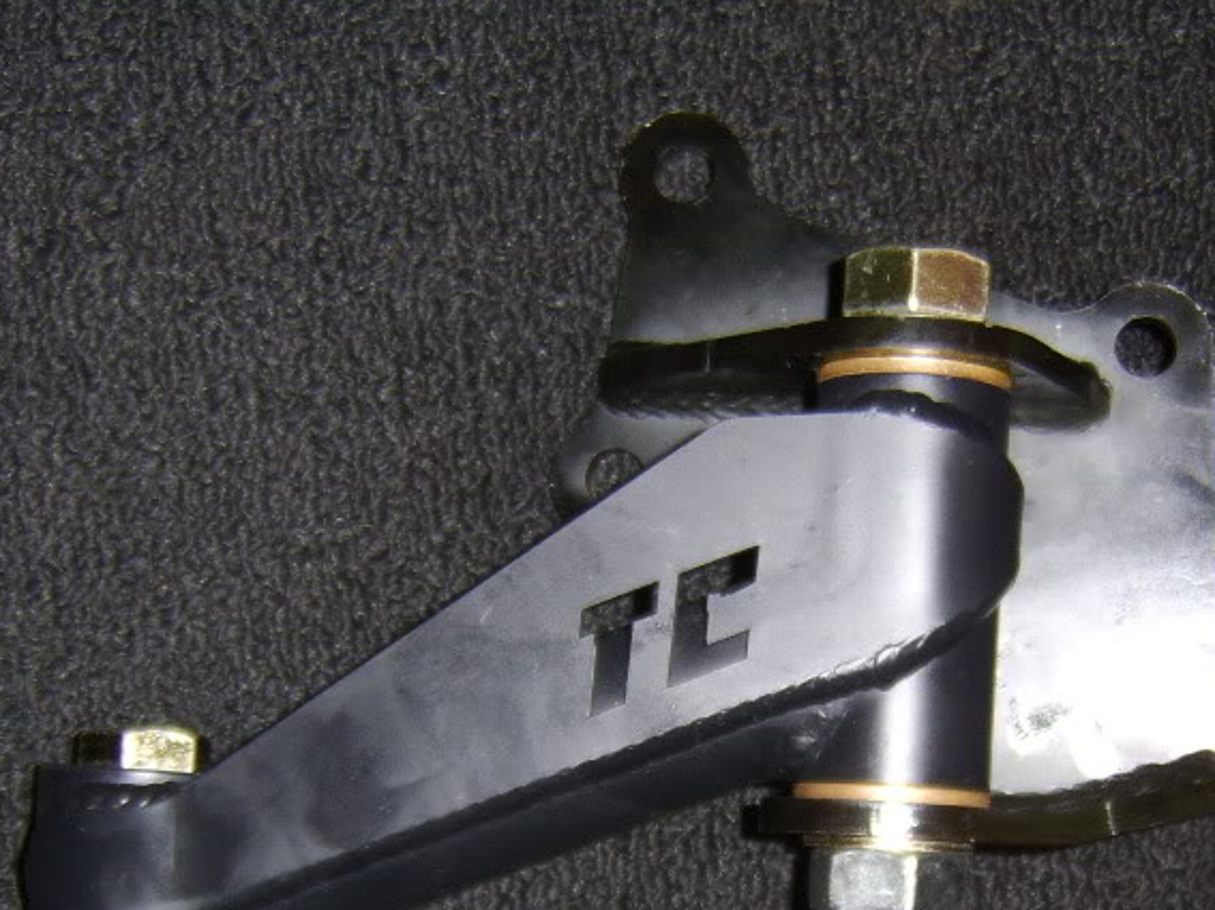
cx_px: 752
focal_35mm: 56
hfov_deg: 34.2
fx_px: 1965
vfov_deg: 25.8
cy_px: 677
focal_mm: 8.13
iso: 141
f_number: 2.7
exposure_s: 1/30
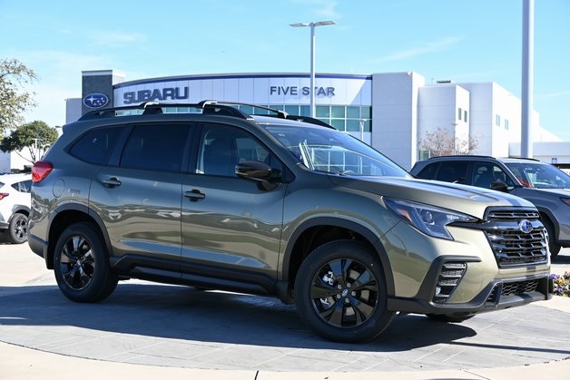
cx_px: 282
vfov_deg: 25.3
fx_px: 847
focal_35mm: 54
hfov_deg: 37.2
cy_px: 188
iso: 110
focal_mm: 35
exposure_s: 1/250
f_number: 5.6
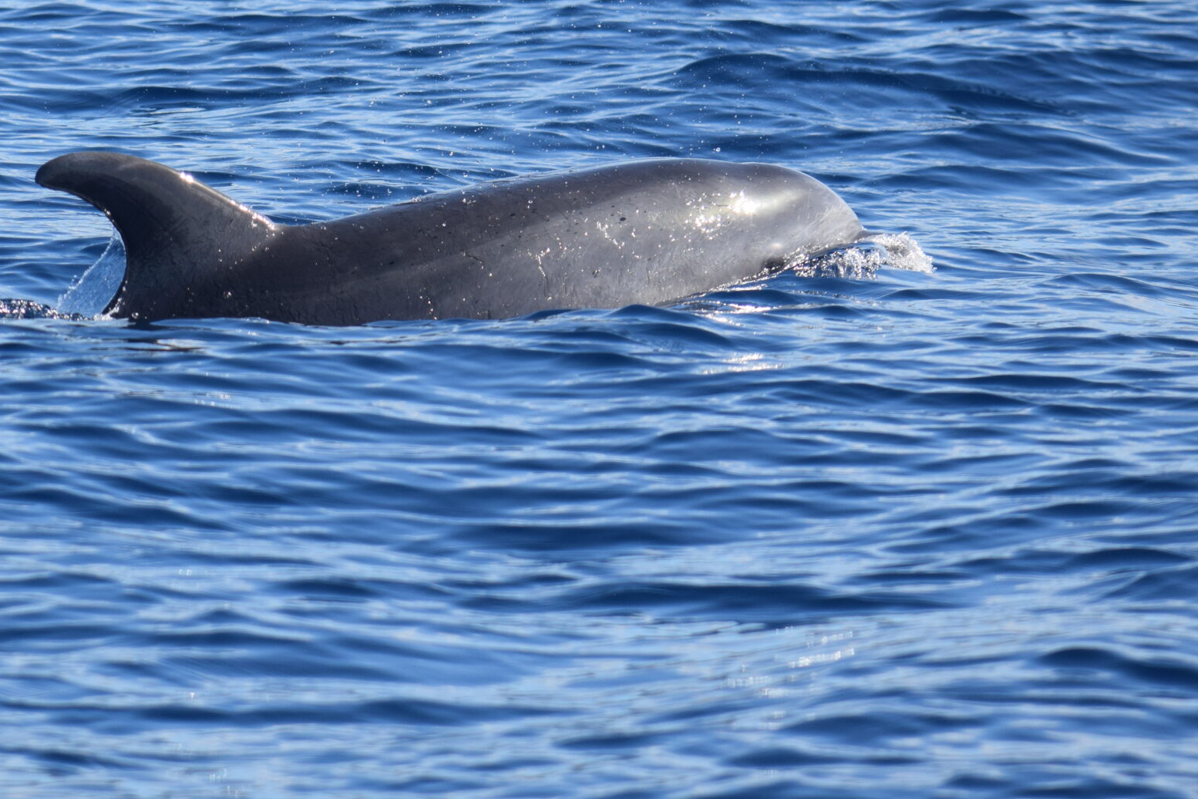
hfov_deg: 6.0
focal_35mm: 346
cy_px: 350
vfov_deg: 4.0
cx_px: 463
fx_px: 11513
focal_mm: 140
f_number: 6.3
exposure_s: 1/1600
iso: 400
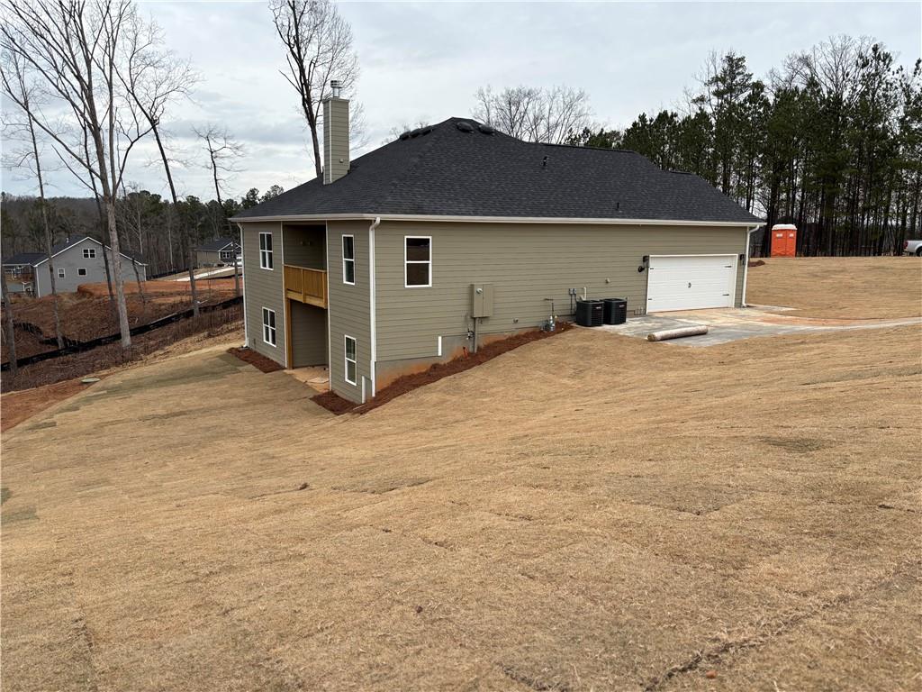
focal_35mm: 26
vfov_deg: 53.1
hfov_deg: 67.3
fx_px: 693
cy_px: 346
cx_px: 461
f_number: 1.6
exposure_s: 1/1037
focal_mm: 5.96
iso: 50
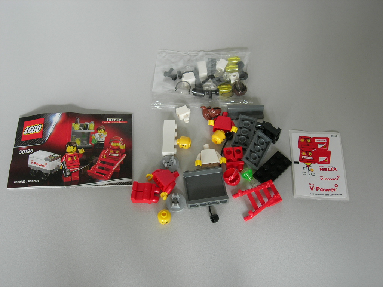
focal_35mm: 41
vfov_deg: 35.1
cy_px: 144
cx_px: 192
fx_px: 454
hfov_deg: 45.8
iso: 64
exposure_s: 1/18.3
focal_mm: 8.5
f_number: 2.9
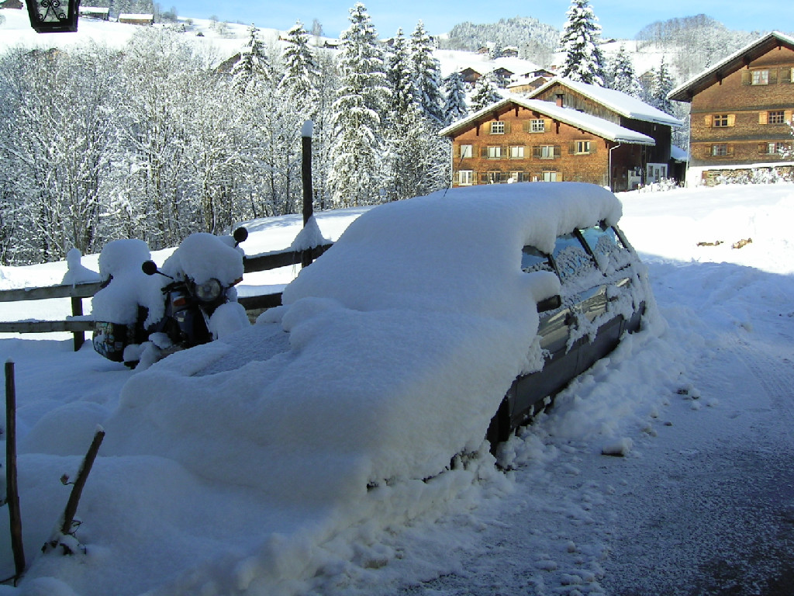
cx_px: 397
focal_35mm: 36
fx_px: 826
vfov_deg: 39.7
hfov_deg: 51.4
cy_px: 298
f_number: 4.8
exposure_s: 1/368
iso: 50
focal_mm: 5.6
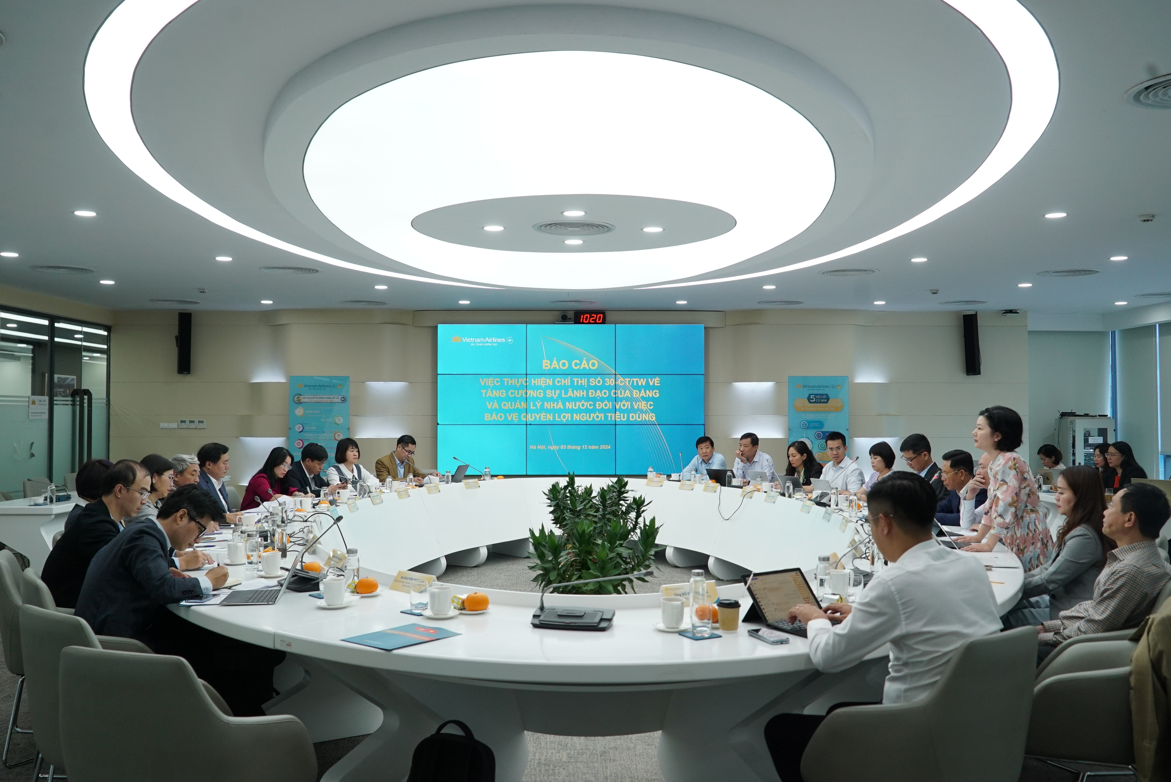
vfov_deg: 42.4
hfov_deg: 60.3
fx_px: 1009
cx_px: 586
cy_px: 391
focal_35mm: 31
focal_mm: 31
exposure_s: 1/160
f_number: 5.6
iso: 1250
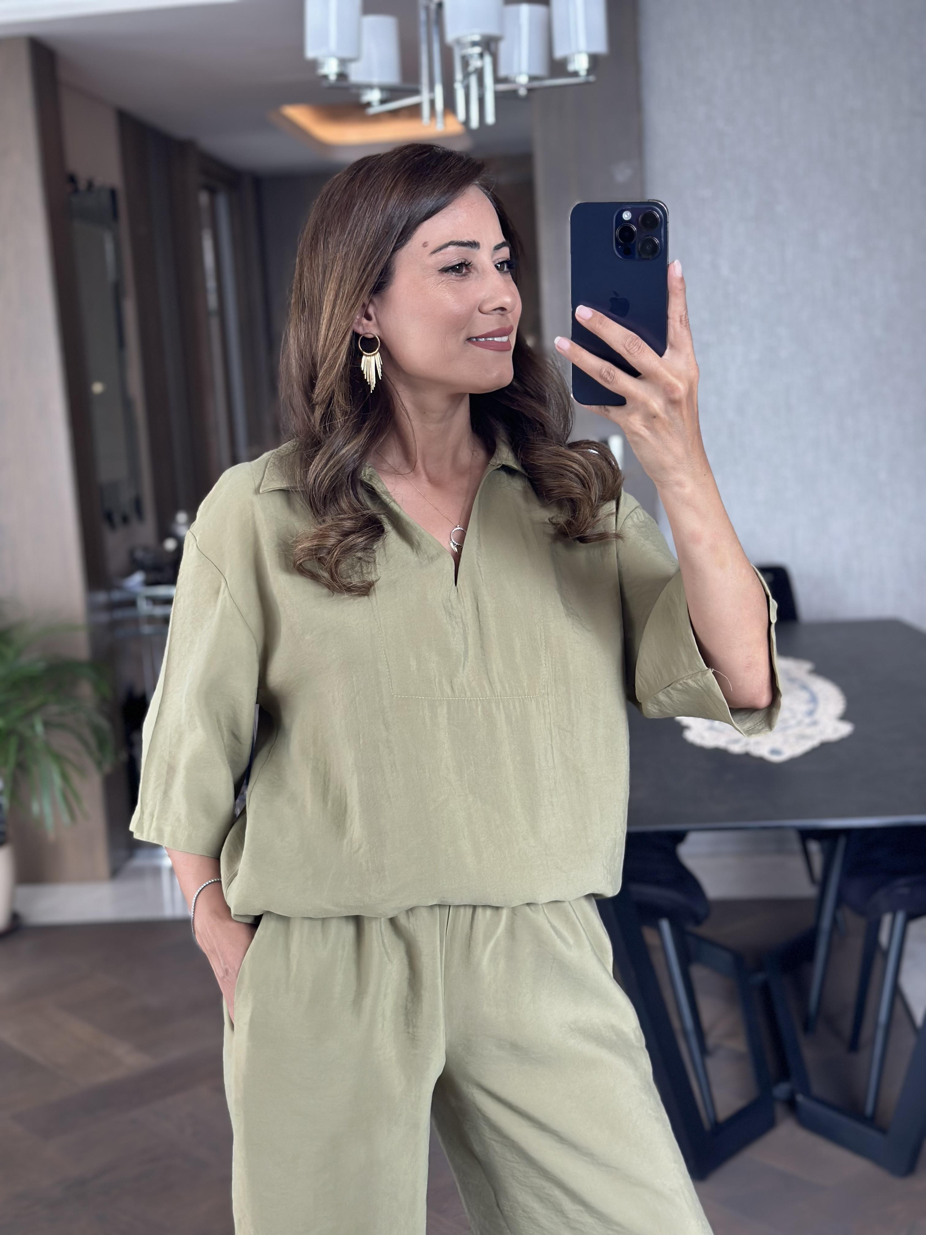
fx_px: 1712
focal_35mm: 48
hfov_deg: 30.3
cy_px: 618
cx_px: 463
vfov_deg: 39.7
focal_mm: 6.86
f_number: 1.78
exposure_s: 1/117
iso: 125
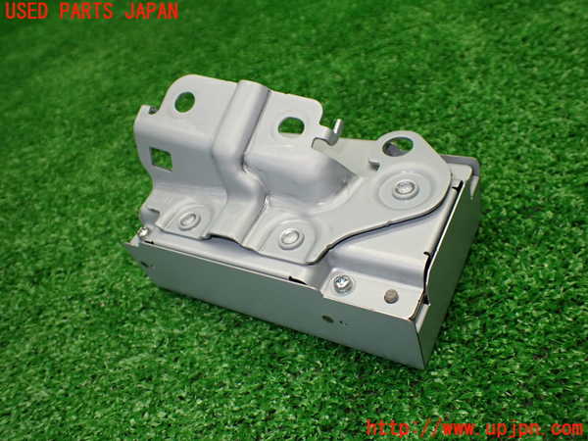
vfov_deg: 46.8
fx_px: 510
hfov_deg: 60.0
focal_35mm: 30
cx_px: 294
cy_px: 220
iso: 250
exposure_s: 1/125
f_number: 2.3
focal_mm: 5.4
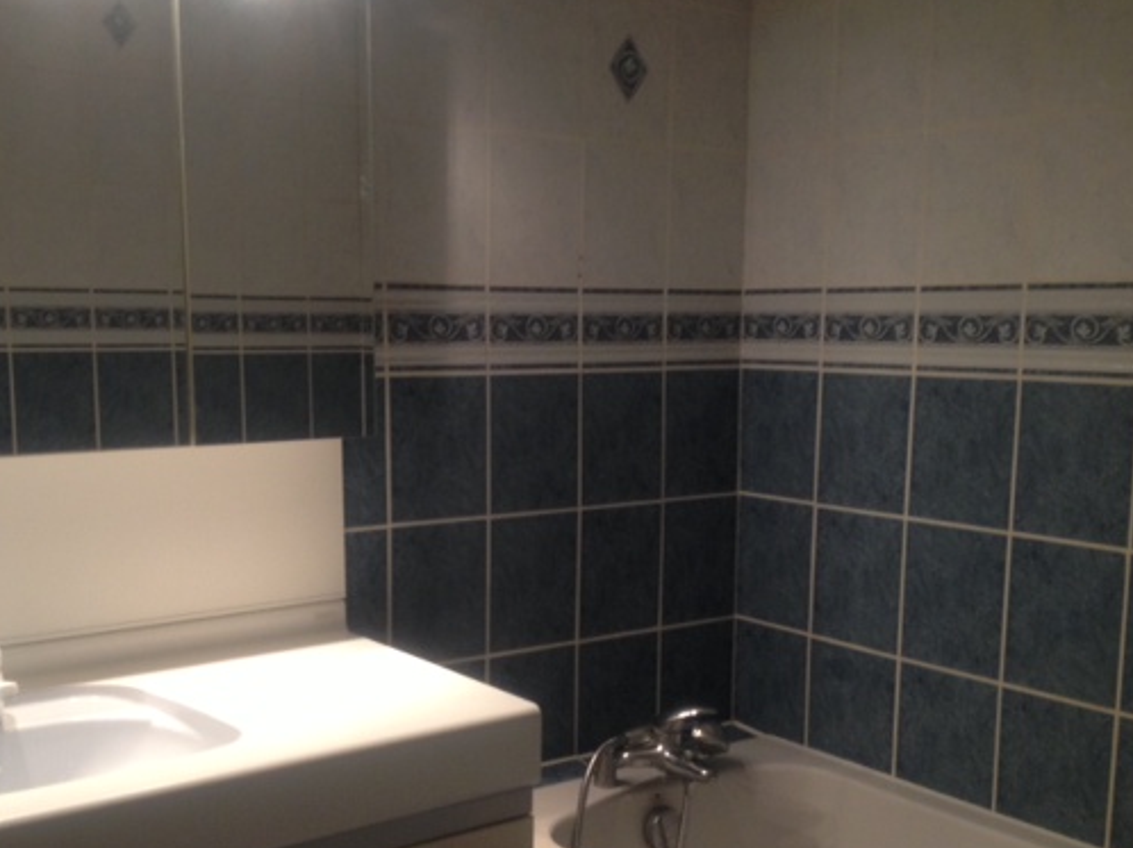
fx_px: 1472
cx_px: 485
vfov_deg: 32.1
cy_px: 514
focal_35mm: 45
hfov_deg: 42.0
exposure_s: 1/20
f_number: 2.4
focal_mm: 4.28
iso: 125
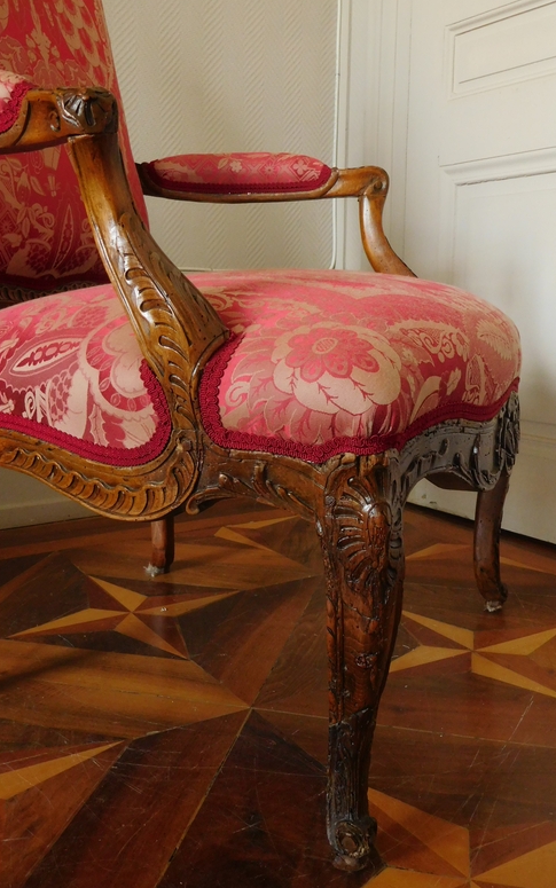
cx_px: 226
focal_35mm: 35
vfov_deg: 55.3
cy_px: 446
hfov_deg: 36.2
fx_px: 848
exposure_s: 1/15
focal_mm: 5.7
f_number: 3.6
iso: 400
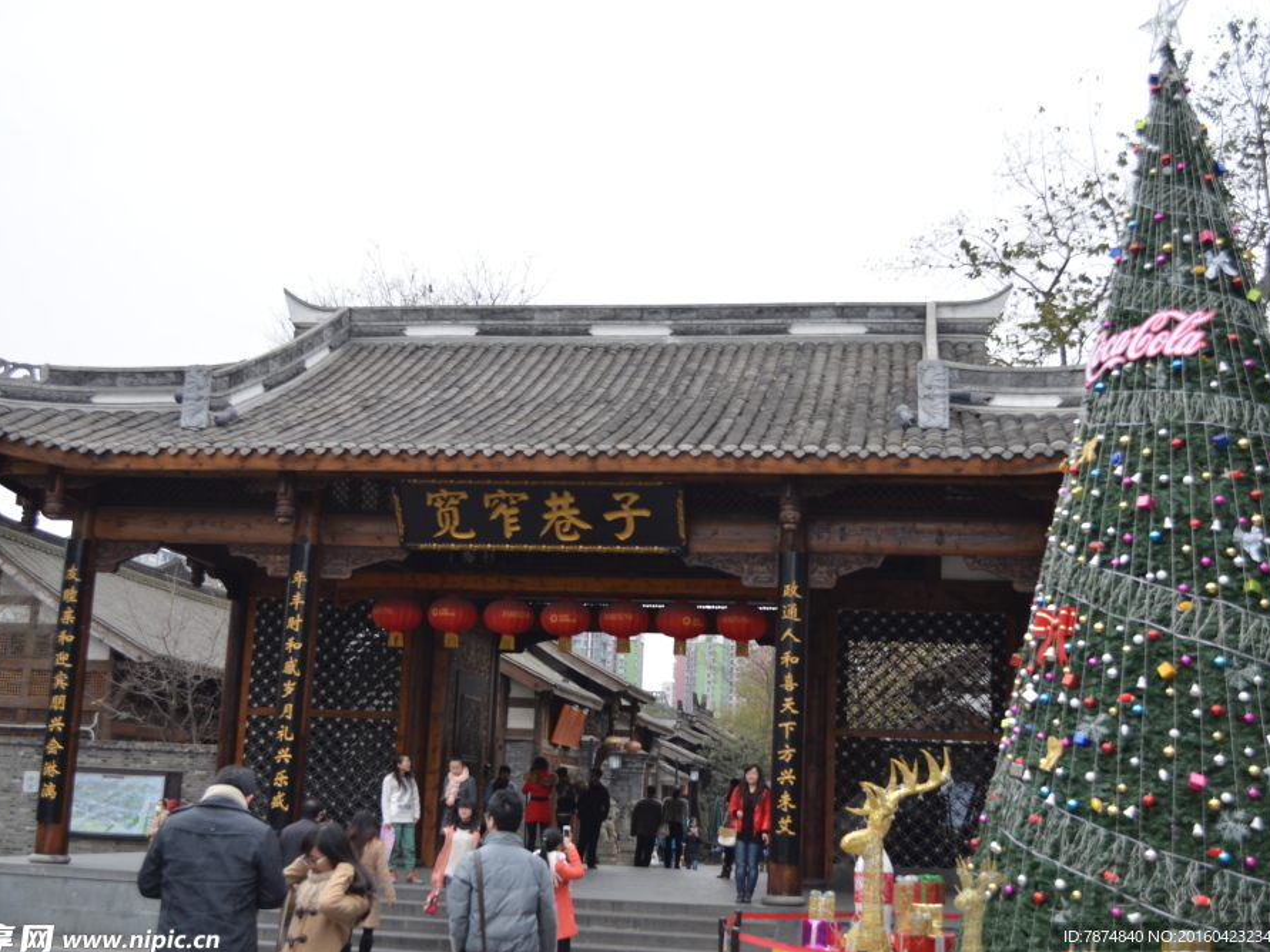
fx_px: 1577
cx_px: 649
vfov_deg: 33.6
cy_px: 482
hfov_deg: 43.9
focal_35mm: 43
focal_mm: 26
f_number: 5
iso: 100
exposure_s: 1/100
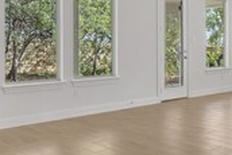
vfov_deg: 25.9
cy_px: 51
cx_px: 198
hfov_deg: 36.3
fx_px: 335
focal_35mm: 52
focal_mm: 14
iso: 100
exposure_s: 1/5
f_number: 9
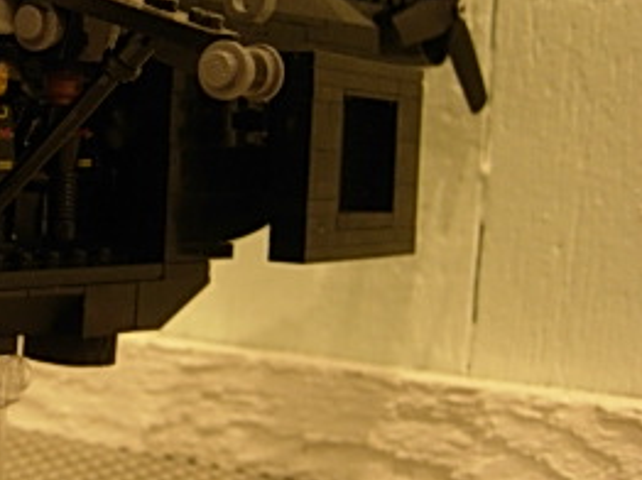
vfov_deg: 16.7
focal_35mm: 88
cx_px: -137
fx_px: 1631
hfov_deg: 20.7
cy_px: 167
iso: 133
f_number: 2.7
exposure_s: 1/4
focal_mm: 7.5
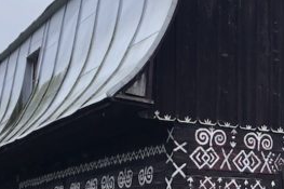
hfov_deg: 23.1
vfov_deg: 16.0
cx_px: 271
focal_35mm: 85
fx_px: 670
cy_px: 136
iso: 50
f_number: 1.8
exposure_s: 1/120
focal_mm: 4
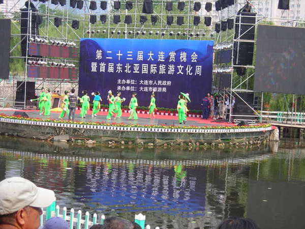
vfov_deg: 19.1
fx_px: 678
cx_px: 152
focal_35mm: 77
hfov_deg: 25.3
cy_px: 114
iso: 50
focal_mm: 12.7
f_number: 4.2
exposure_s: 1/164
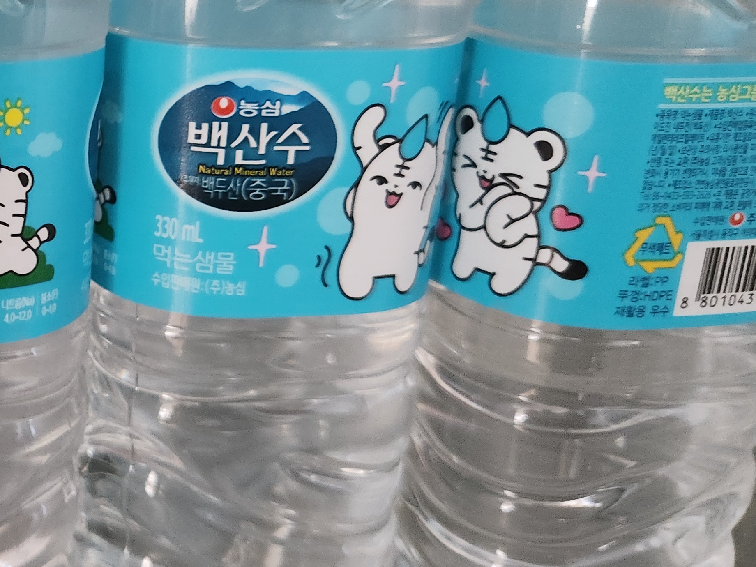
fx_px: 1092
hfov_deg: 34.5
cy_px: 171
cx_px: -14
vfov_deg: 28.8
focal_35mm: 50
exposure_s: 1/24
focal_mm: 5.4
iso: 640
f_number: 1.8
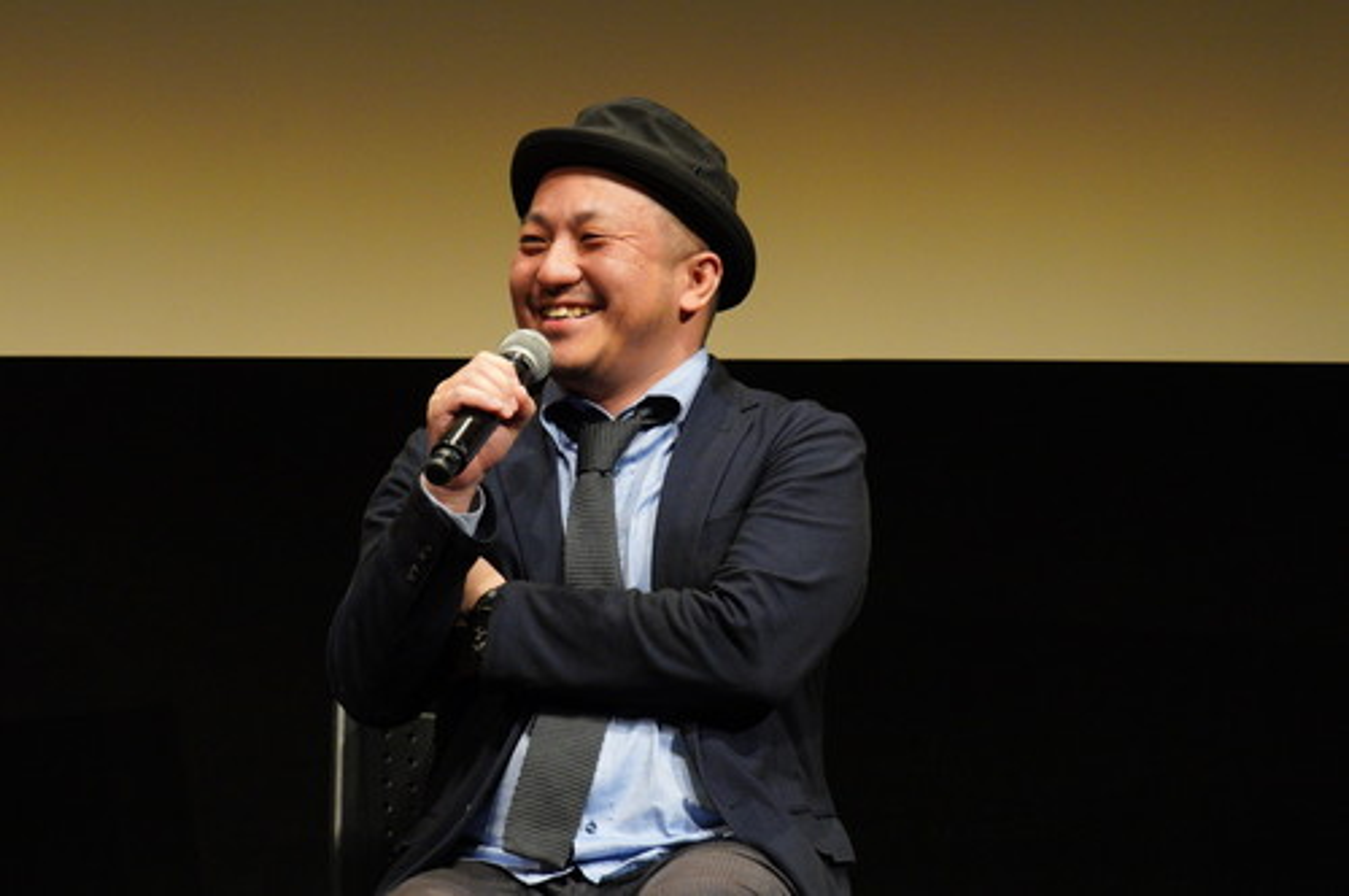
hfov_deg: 13.1
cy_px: 448
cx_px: 674
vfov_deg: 8.7
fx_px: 5875
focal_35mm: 157
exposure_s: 1/125
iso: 3200
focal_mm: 105
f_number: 7.1
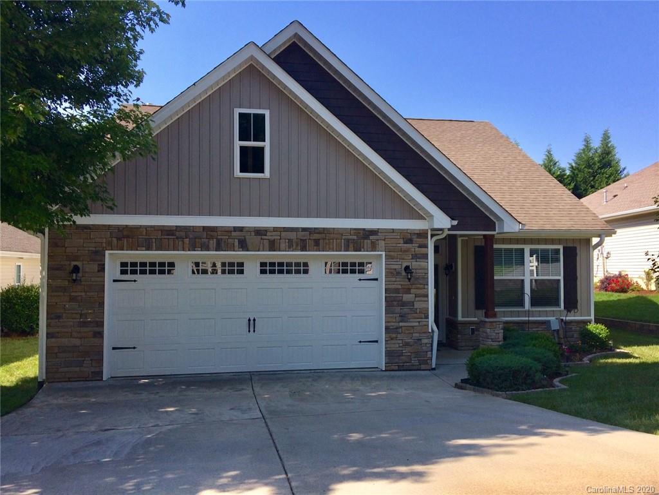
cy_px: 248
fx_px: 552
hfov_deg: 61.7
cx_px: 330
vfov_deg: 48.2
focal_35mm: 29
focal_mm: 4.15
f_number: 2.2
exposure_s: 1/1026
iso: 32
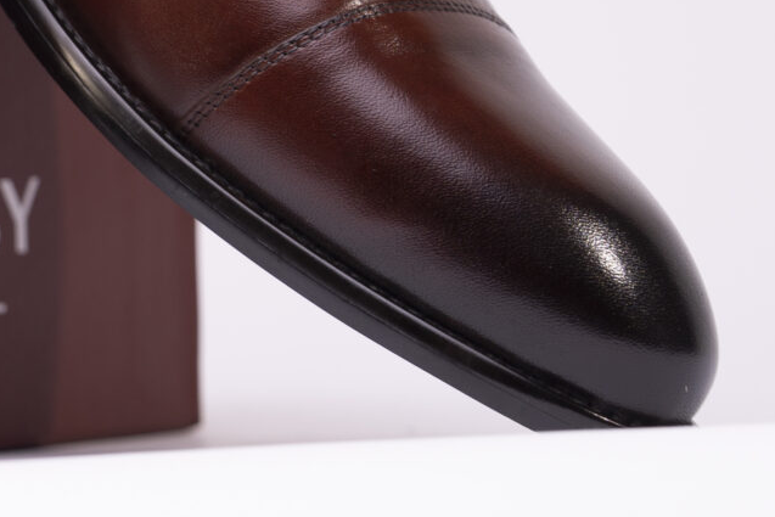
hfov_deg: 2.6
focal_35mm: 796
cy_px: -116
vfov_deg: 1.7
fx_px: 17139
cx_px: -569
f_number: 5
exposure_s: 1/100
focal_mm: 198
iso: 100
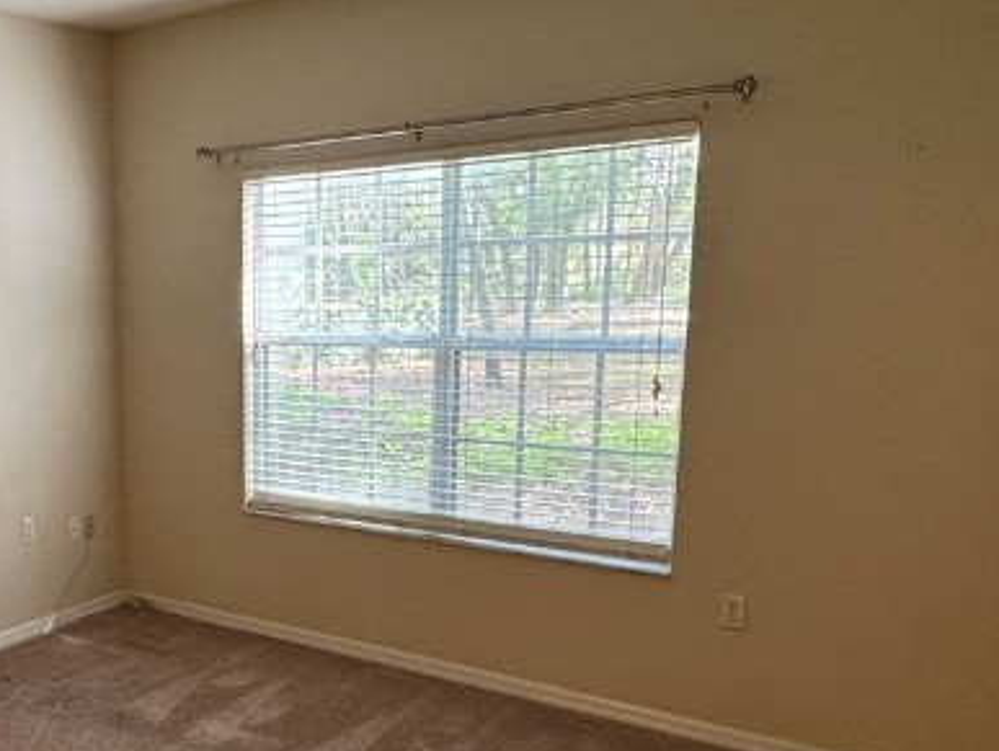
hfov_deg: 45.7
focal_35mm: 37
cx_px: 114
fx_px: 1069
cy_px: 472
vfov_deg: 38.5
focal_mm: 2.22
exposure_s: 1/60
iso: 160
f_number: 2.2
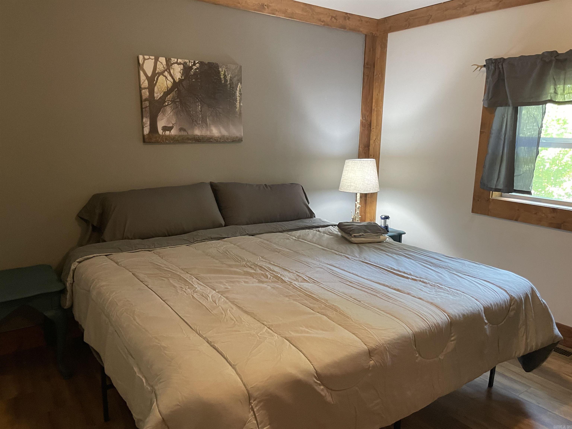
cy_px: 214
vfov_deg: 53.1
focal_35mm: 26
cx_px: 286
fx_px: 430
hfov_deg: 67.3
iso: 500
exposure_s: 1/60
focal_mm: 4.2
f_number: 1.6
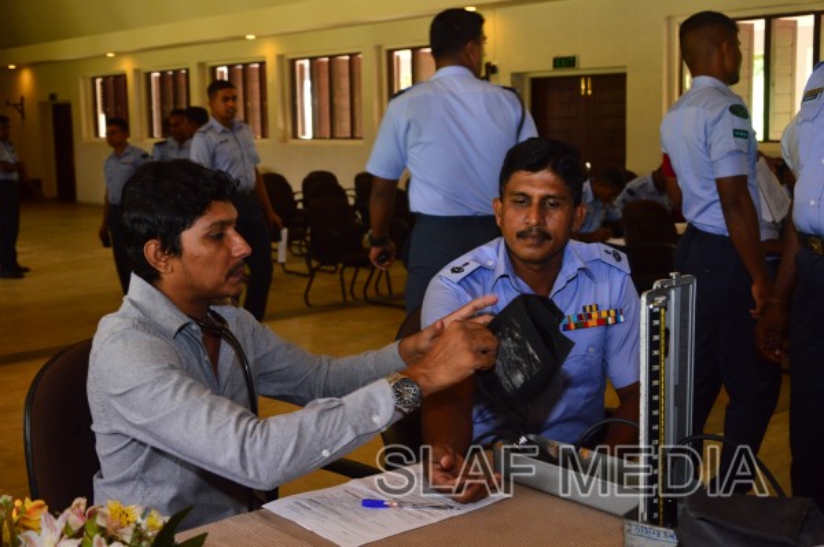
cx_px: 412
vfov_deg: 28.0
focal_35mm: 48
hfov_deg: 41.2
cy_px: 274
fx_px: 1097
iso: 400
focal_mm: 32
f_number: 5.6
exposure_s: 1/60
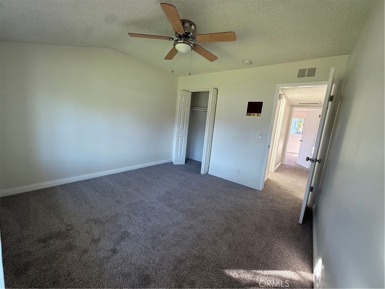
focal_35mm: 14
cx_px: 192
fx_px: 156
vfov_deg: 85.7
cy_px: 144
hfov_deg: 102.1
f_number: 2.2
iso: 250
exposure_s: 1/99
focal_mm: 2.22
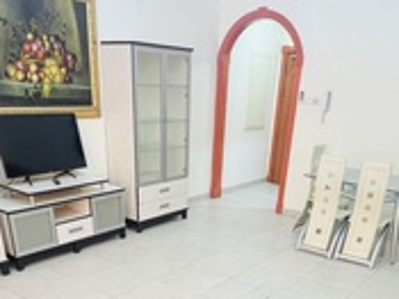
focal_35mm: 34
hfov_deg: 54.0
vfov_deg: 36.2
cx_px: 202
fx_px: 392
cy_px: 318
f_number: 1.8
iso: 160
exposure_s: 1/50
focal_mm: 1.57
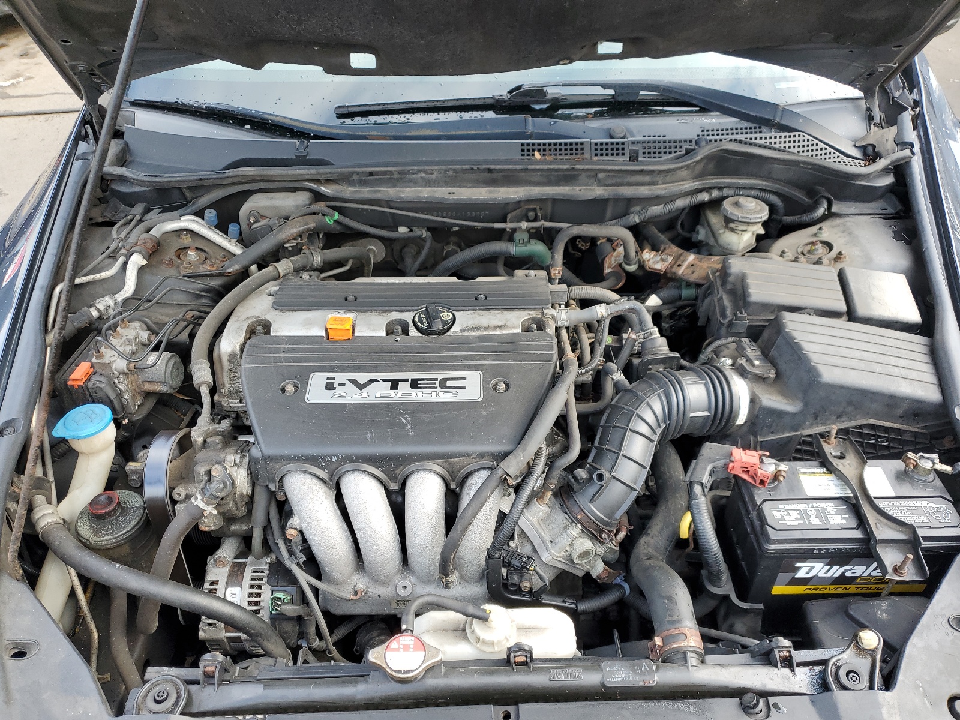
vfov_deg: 53.1
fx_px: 721
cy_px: 360
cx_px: 480
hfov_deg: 67.3
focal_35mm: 26
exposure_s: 1/256
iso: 50
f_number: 1.5
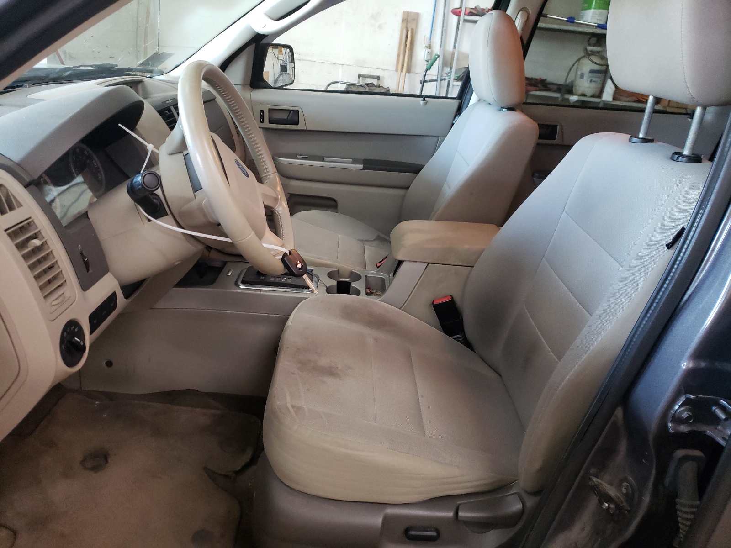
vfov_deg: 53.1
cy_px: 274
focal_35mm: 26
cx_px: 366
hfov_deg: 67.3
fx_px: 549
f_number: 1.5
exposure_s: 1/60.2
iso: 340
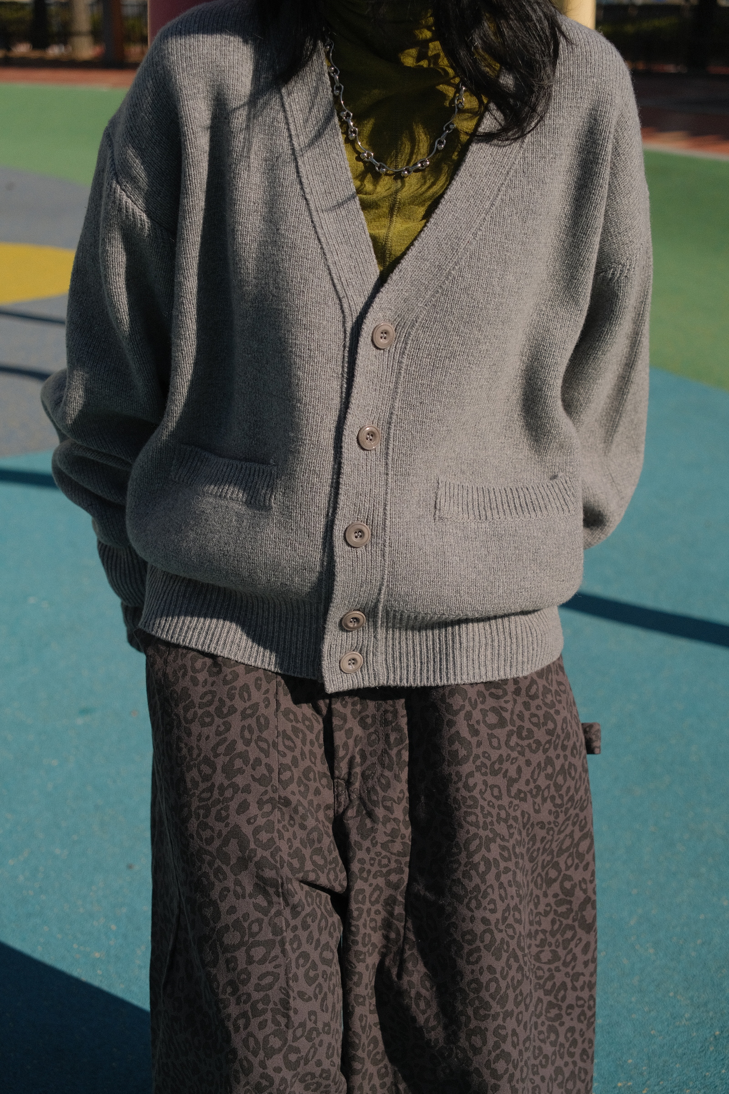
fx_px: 1245
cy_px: 547
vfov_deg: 47.4
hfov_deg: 32.6
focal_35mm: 41
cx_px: 364
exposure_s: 1/8000
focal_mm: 27.6
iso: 400
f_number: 2.8
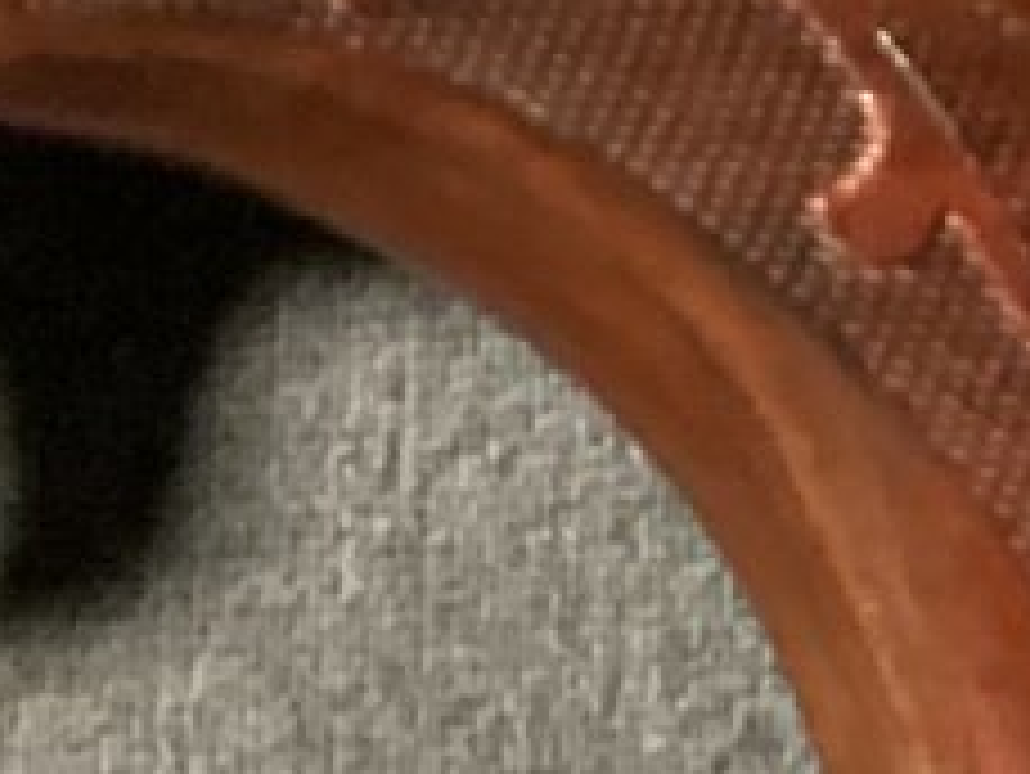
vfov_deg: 7.2
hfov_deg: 8.2
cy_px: 520
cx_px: -2022
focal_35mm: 205
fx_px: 6103
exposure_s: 1/30
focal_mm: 3.3
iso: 800
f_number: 2.4
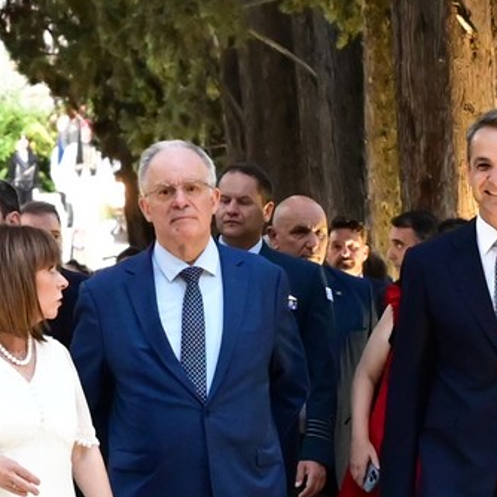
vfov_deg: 10.4
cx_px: 30
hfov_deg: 10.3
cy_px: 338
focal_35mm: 168
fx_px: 2729
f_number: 4
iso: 3200
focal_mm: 55
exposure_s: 1/100
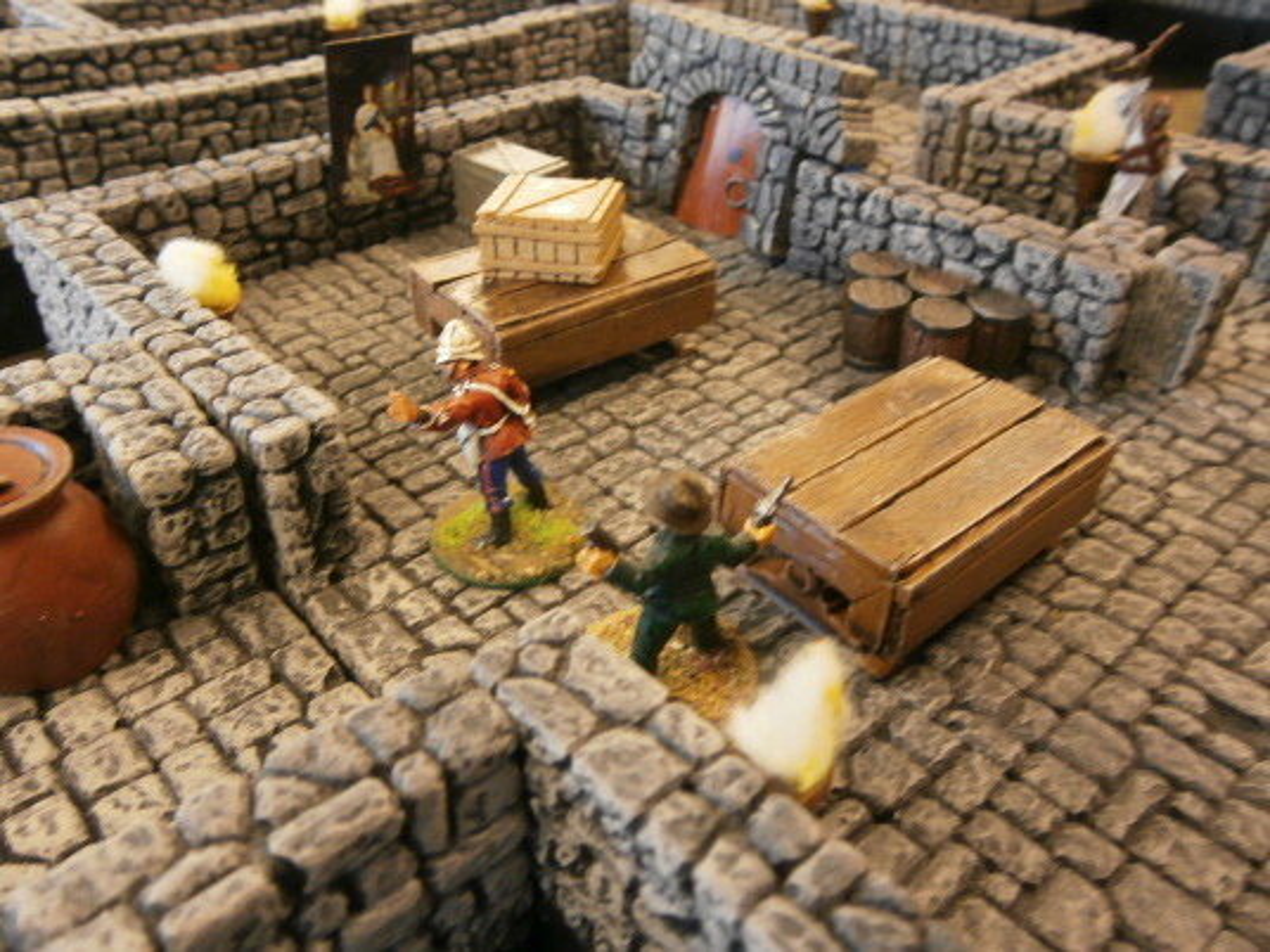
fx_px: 954
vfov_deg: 53.1
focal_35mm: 26
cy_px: 476
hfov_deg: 67.3
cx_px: 635
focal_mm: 4.7
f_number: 2.8
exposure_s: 1/15
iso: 200
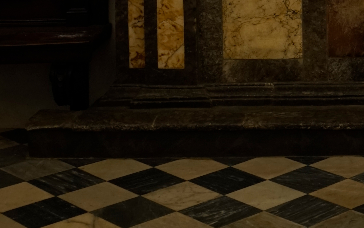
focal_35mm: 97
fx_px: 962
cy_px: -188
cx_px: 322
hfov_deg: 21.0
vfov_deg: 12.3
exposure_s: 1/10
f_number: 5.6
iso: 800
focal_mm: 35
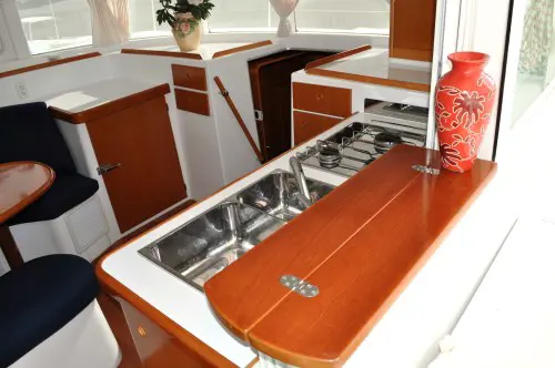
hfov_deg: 67.4
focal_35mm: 27
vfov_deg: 47.8
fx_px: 416
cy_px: 184
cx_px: 278
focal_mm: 18
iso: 200
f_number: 8
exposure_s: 1/200
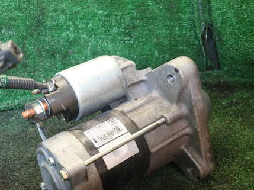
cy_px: 110
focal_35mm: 42
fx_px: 308
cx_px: 79
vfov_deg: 34.2
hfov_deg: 44.0
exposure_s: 1/60
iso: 160
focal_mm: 5.4
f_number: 2.3
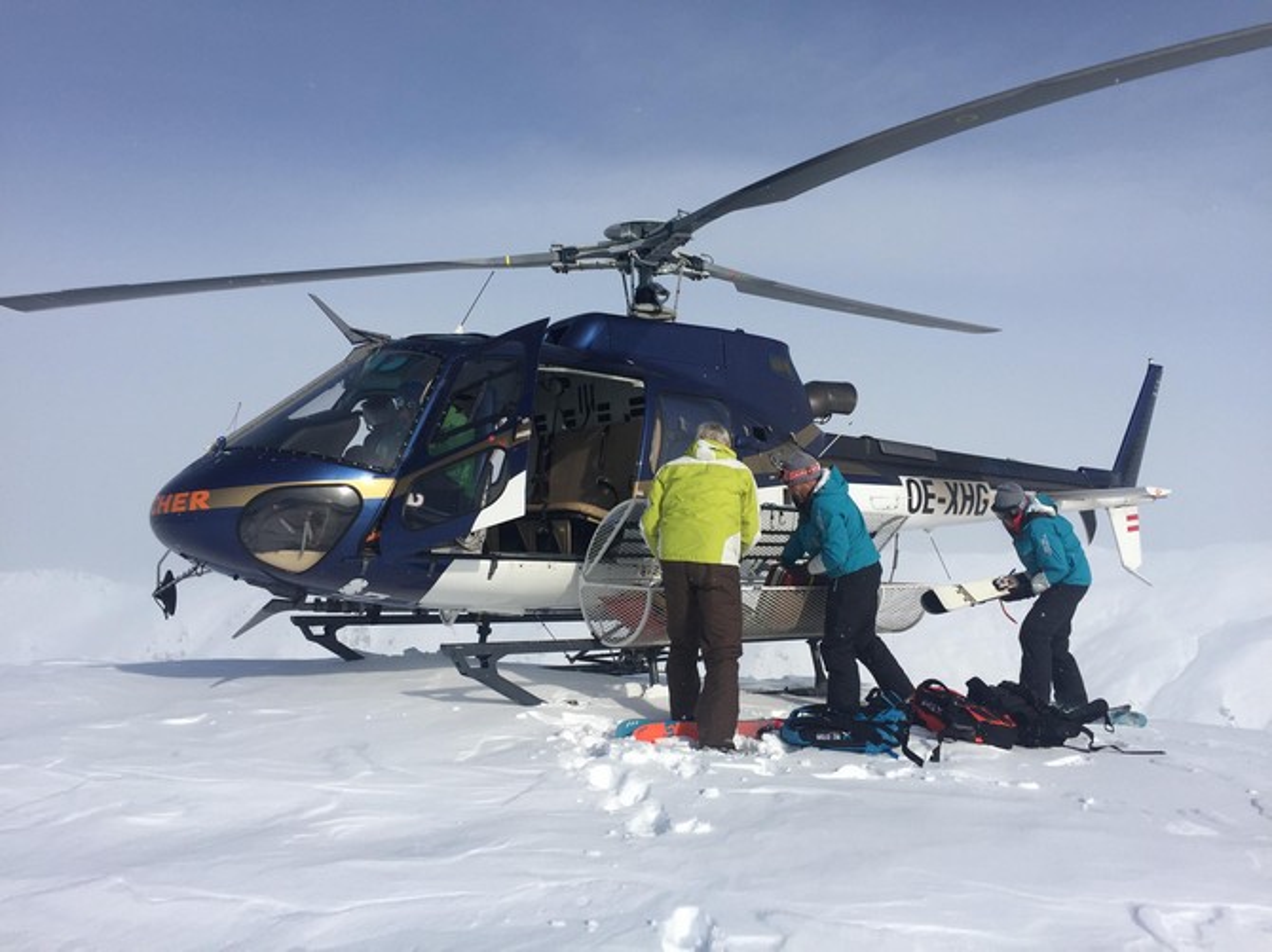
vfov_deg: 48.2
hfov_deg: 61.7
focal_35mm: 29
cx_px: 636
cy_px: 476
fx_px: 1065
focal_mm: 4.15
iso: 32
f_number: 2.2
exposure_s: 1/4950
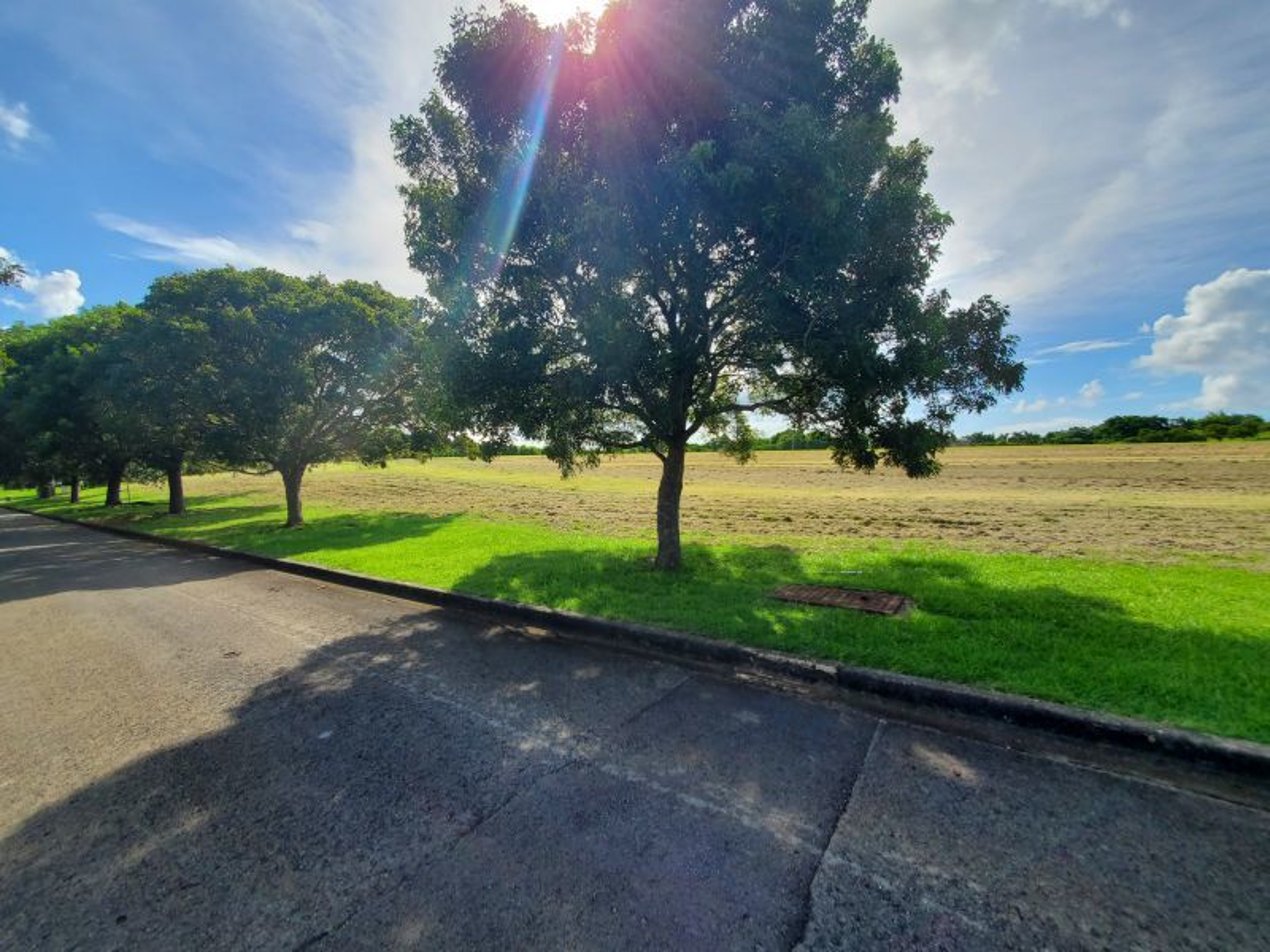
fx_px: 477
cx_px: 635
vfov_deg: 89.9
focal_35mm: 13
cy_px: 476
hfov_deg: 106.2
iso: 50
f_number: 2.2
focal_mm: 1.8
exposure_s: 1/1022
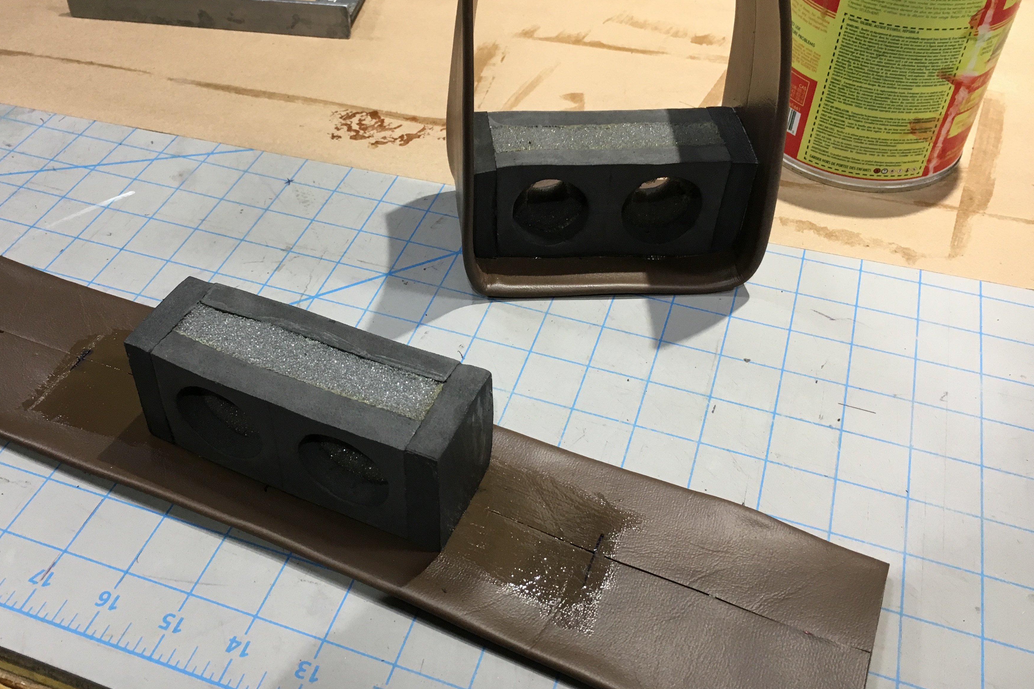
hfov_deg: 54.3
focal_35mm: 35
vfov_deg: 37.8
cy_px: 309
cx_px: 446
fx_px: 1005
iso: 40
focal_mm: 4.15
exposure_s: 1/30
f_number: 2.2
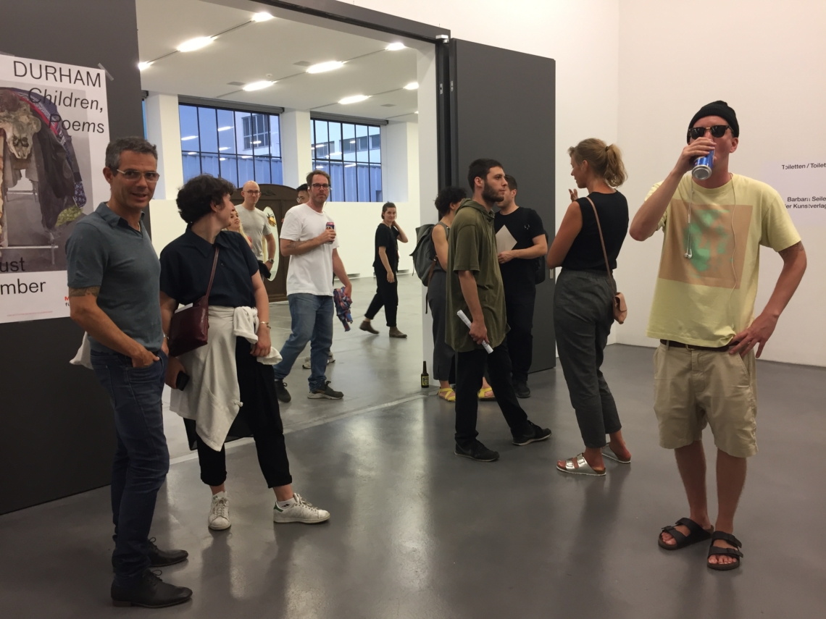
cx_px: 413
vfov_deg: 48.2
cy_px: 310
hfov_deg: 61.7
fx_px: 692
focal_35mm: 29
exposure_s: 1/33
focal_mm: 4.15
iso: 80
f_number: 2.2
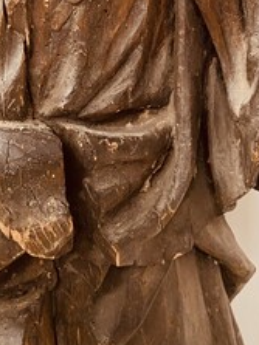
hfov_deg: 25.7
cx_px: 199
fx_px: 559
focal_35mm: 56
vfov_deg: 31.4
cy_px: -12
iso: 320
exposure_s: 1/60
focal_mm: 4.25
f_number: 1.8
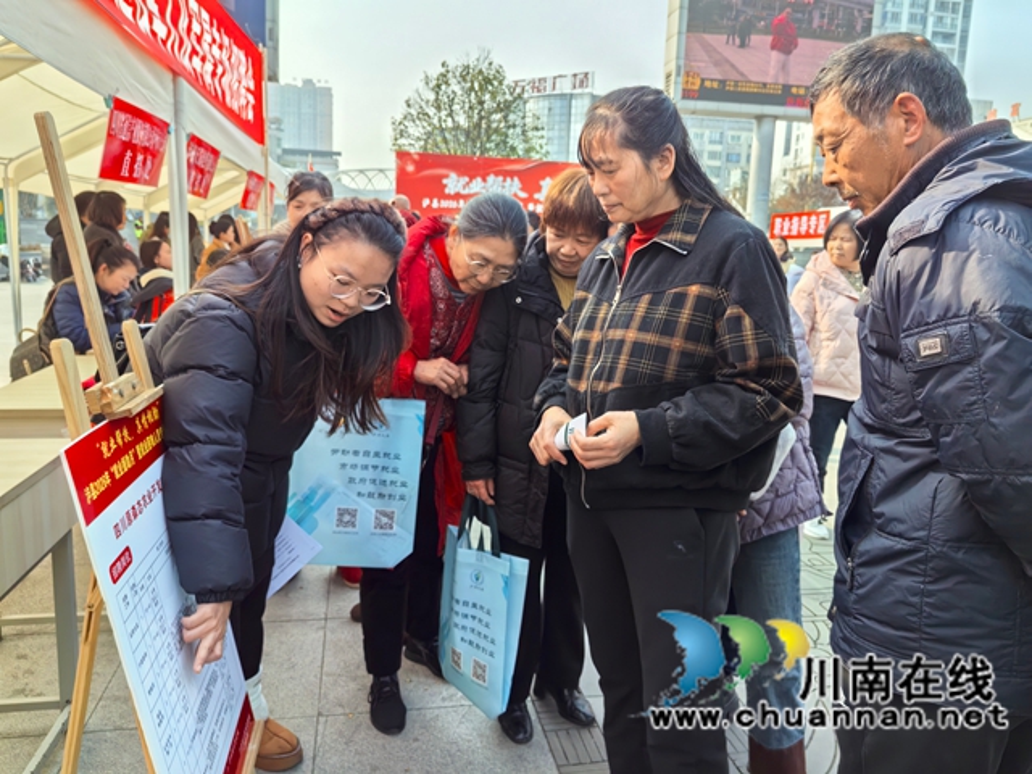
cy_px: 387
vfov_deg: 51.4
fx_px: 805
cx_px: 516
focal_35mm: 27
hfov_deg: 65.3
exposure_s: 1/944
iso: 50
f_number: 1.9
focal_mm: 5.52
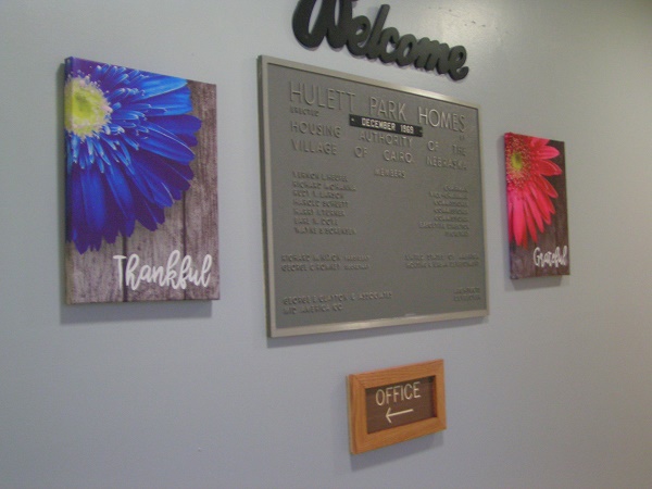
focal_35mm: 43
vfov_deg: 33.6
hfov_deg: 43.9
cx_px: 326
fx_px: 810
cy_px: 244
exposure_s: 1/6
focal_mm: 6.6
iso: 200
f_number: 2.8
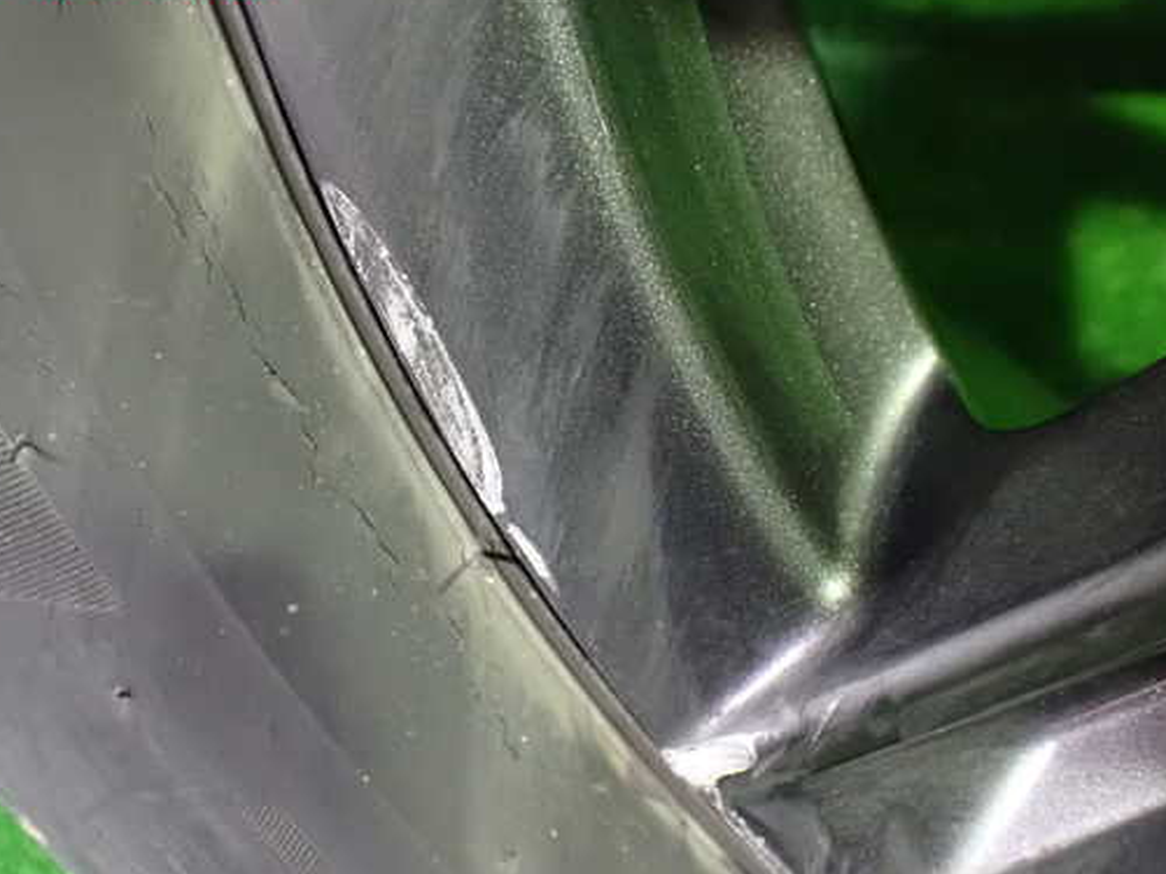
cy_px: 473
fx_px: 1213
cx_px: 550
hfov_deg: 51.3
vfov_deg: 39.6
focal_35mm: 36
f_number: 2.3
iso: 1600
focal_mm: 5.4
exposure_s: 1/30
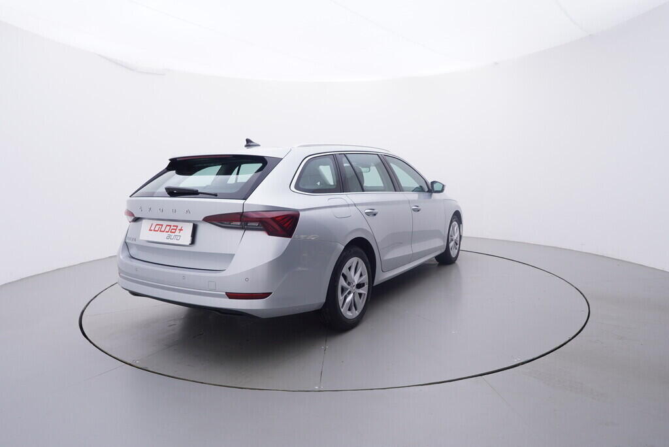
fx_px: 418
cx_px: 334
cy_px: 224
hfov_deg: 77.3
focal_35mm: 22
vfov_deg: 56.2
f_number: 5
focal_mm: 15
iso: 200
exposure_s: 1/80
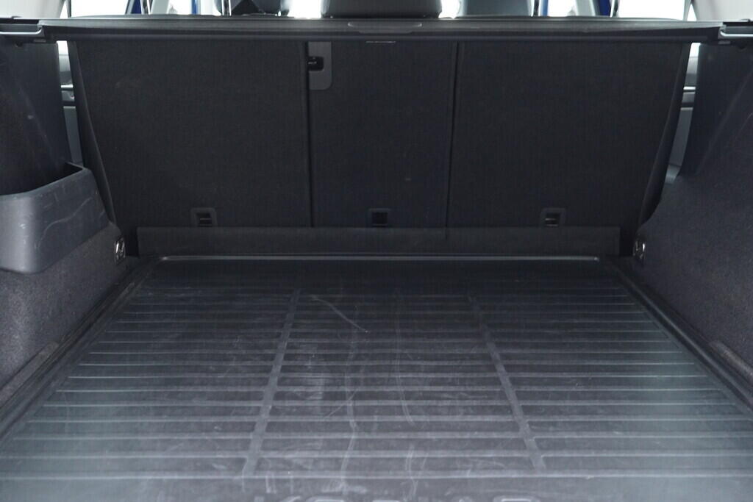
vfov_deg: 36.9
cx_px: 376
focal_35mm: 36
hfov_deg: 53.1
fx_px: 753
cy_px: 251
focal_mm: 24
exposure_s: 1/40
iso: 2500
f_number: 2.8
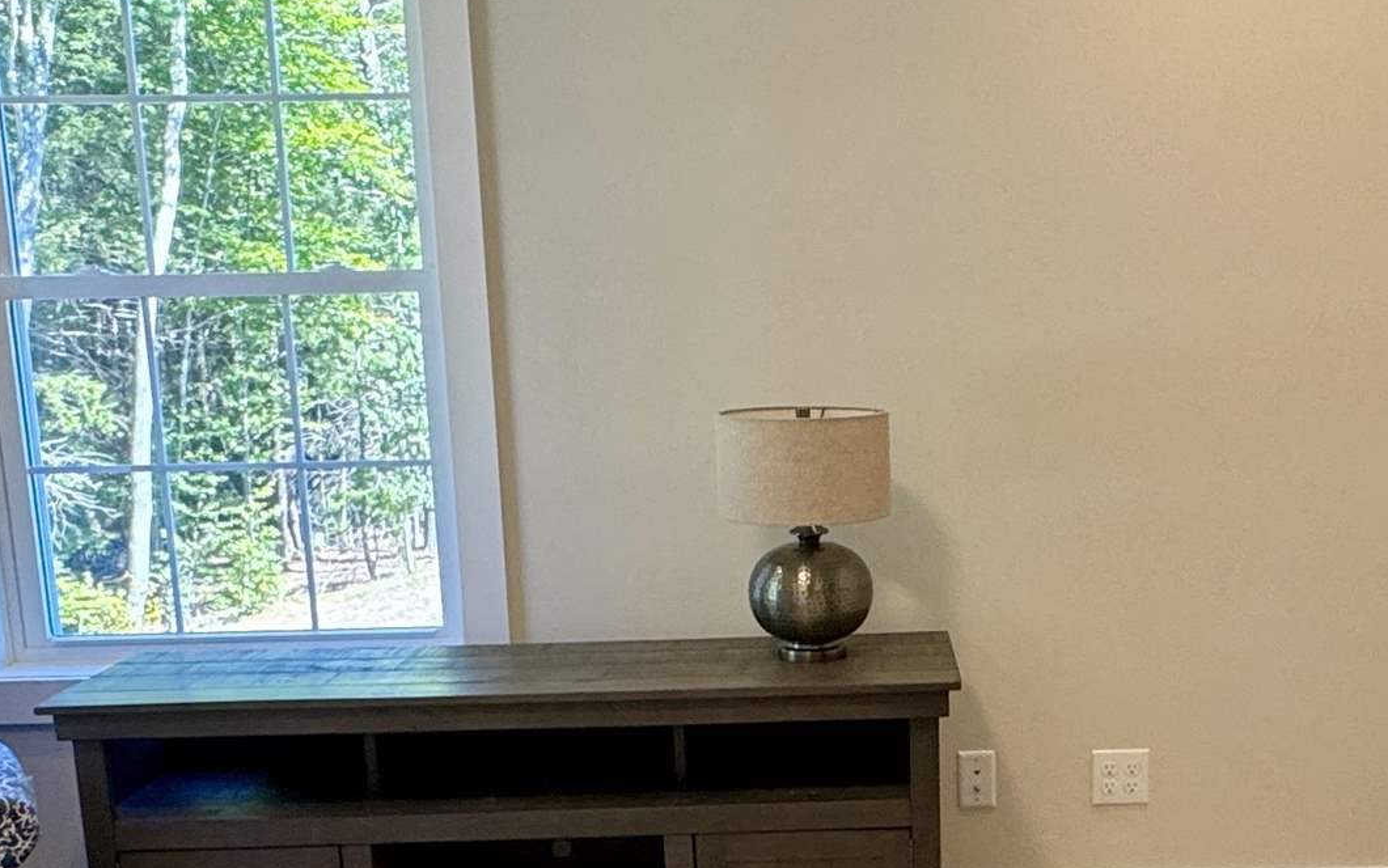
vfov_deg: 29.5
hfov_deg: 45.5
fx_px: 1627
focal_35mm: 43
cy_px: 631
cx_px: 918
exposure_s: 1/120
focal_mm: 2.22
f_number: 2.2
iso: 160
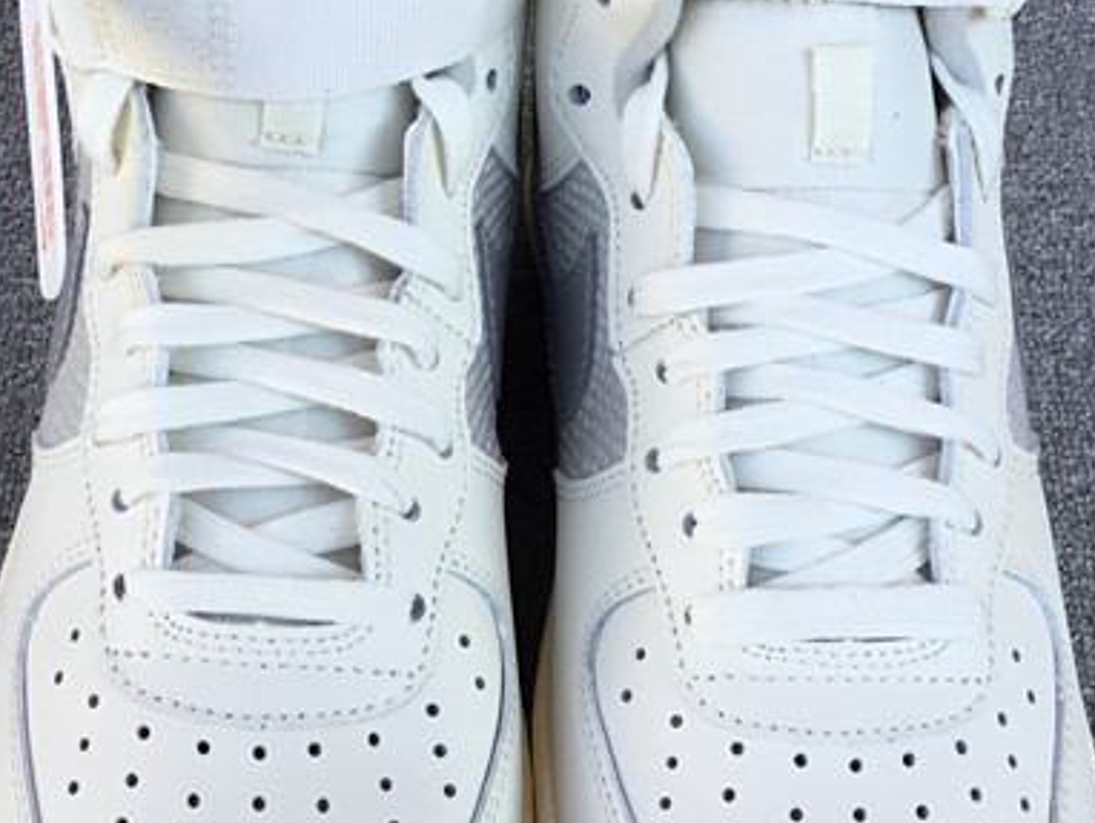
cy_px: 414
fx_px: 2311
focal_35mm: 73
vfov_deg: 20.2
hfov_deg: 26.6
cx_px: 473
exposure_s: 1/206
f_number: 2.4
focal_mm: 3.3
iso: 25
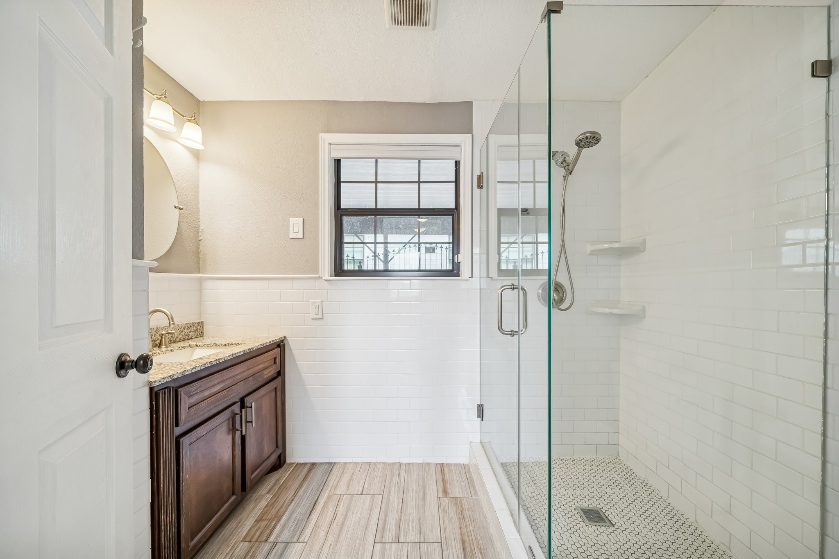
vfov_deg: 90.0
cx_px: 420
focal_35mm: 12
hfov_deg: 112.6
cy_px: 280
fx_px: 280
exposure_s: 1/40
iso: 640
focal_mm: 12
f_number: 8
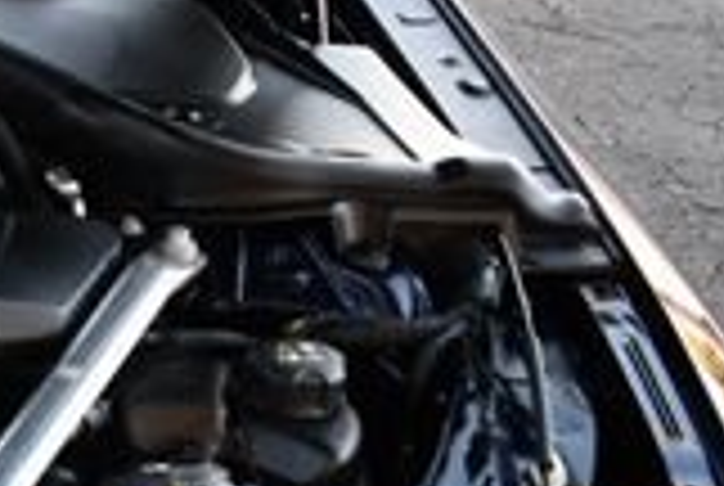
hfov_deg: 12.7
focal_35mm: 143
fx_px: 2881
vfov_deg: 9.4
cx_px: -679
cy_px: 652
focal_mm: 18
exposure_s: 1/250
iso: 500
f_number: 3.5
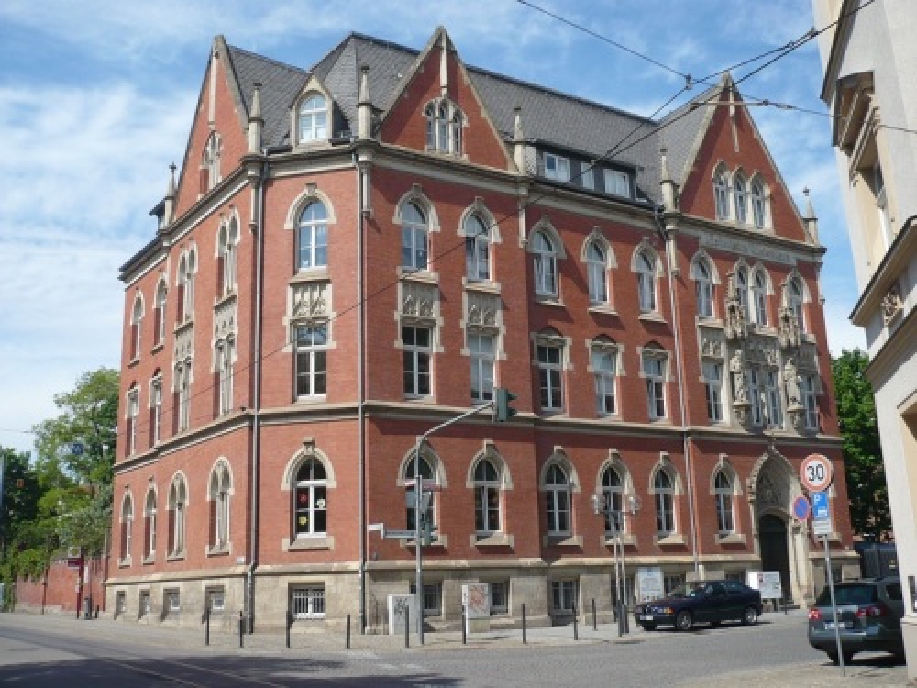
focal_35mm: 35
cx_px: 458
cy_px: 344
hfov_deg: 52.6
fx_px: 927
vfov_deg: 40.7
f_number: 8
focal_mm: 5.8
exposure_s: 1/250
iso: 100
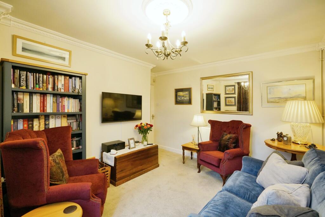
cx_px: 162
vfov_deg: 73.8
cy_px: 108
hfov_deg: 96.7
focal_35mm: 16
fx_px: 144
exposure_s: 1/40
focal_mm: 16
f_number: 7.1
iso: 2000
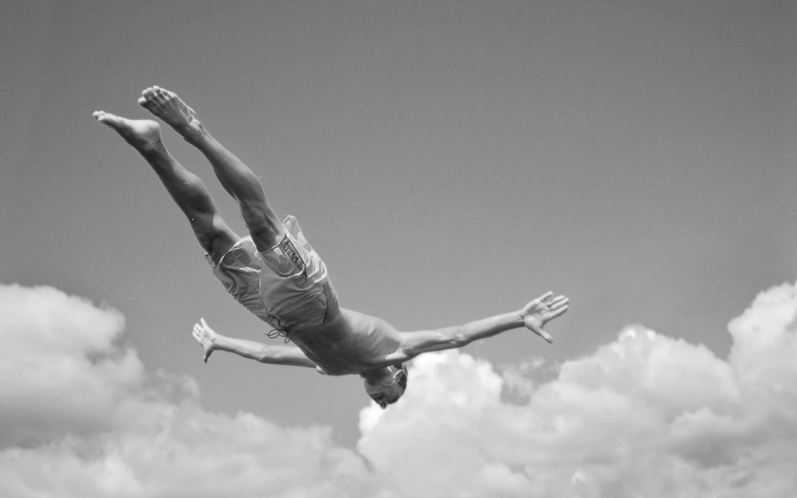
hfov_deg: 37.2
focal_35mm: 55
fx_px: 1184
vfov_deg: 23.7
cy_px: 251
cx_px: 392
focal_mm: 35
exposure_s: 1/1000
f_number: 4.5
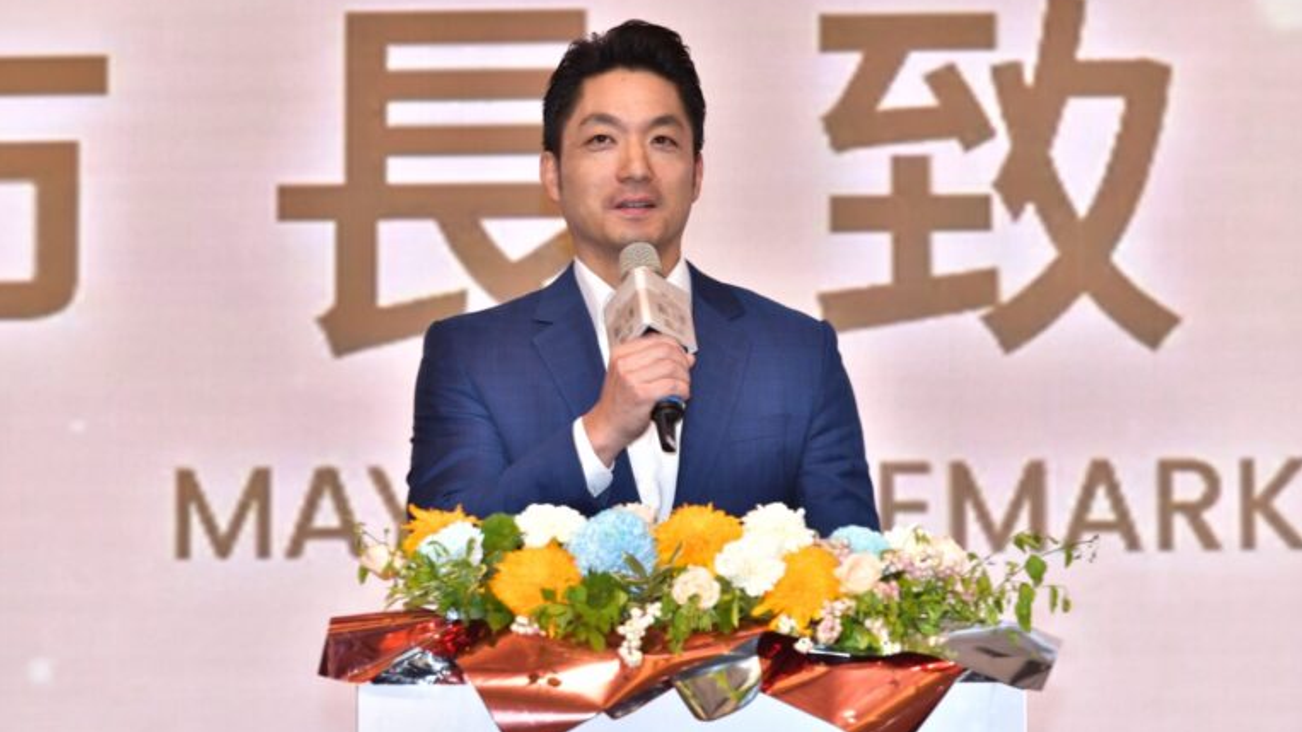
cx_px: 648
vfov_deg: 5.8
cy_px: 304
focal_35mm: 211
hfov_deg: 10.2
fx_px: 7284
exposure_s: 1/80
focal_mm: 200
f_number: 5.6
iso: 800
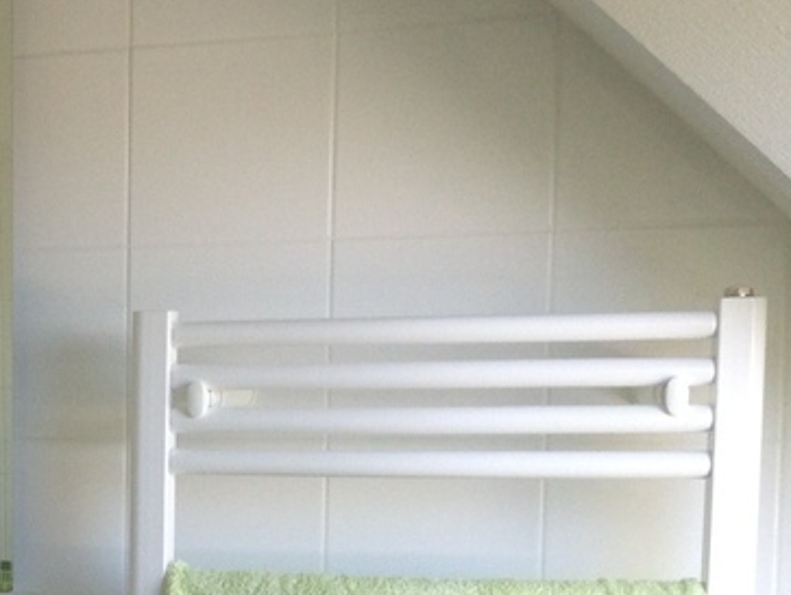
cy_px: 580
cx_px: -285
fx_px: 2127
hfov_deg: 19.2
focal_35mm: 93
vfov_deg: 15.7
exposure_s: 1/60
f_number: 2.4
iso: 64
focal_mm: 4.12
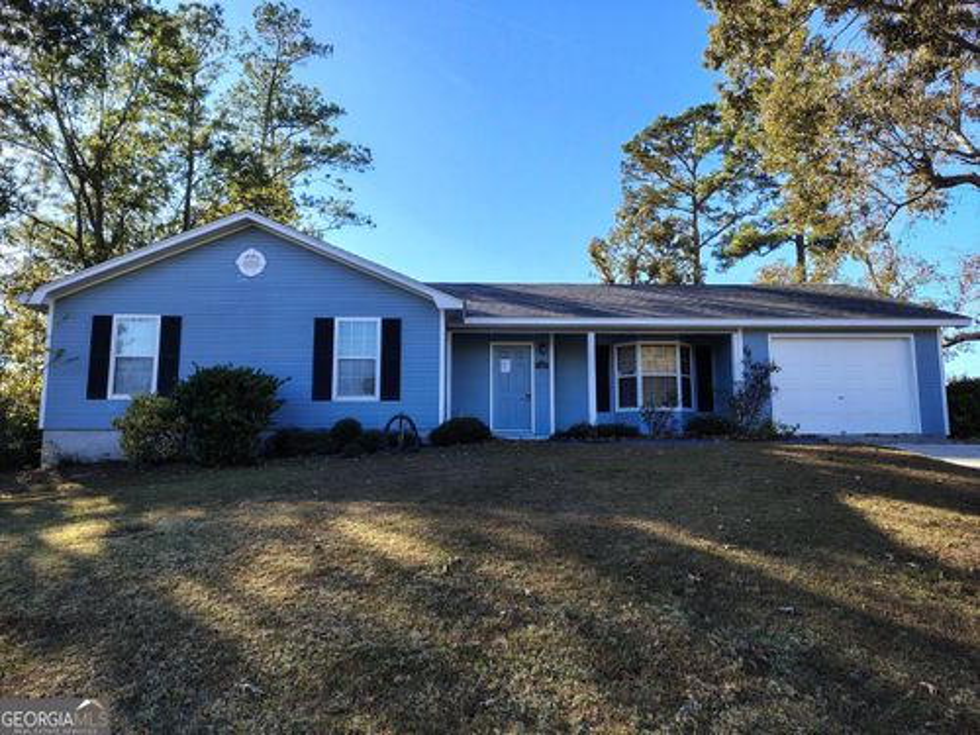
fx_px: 679
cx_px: 490
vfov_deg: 56.8
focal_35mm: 24
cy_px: 368
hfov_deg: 71.6
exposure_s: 1/436
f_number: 1.8
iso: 100
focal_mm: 5.56
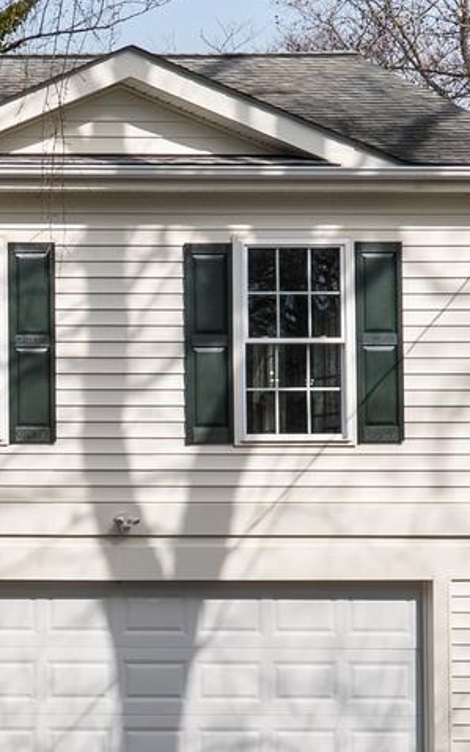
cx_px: -652
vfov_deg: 17.3
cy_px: 523
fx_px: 2462
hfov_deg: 9.7
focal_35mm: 120
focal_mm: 27.5
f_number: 8
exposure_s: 1/250
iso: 100
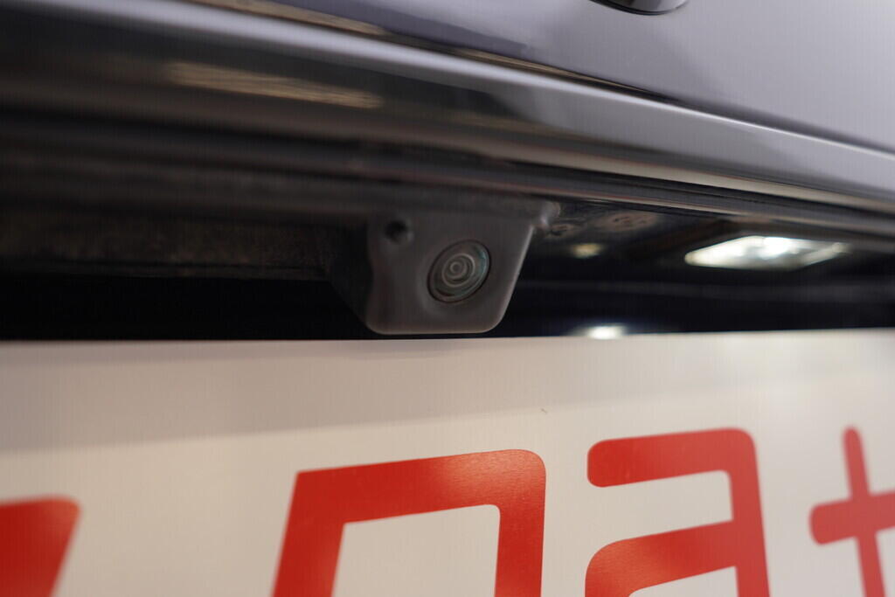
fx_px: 895
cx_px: 448
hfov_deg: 53.1
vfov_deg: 36.9
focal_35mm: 36
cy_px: 298
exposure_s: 1/50
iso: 125
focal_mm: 24
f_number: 3.2
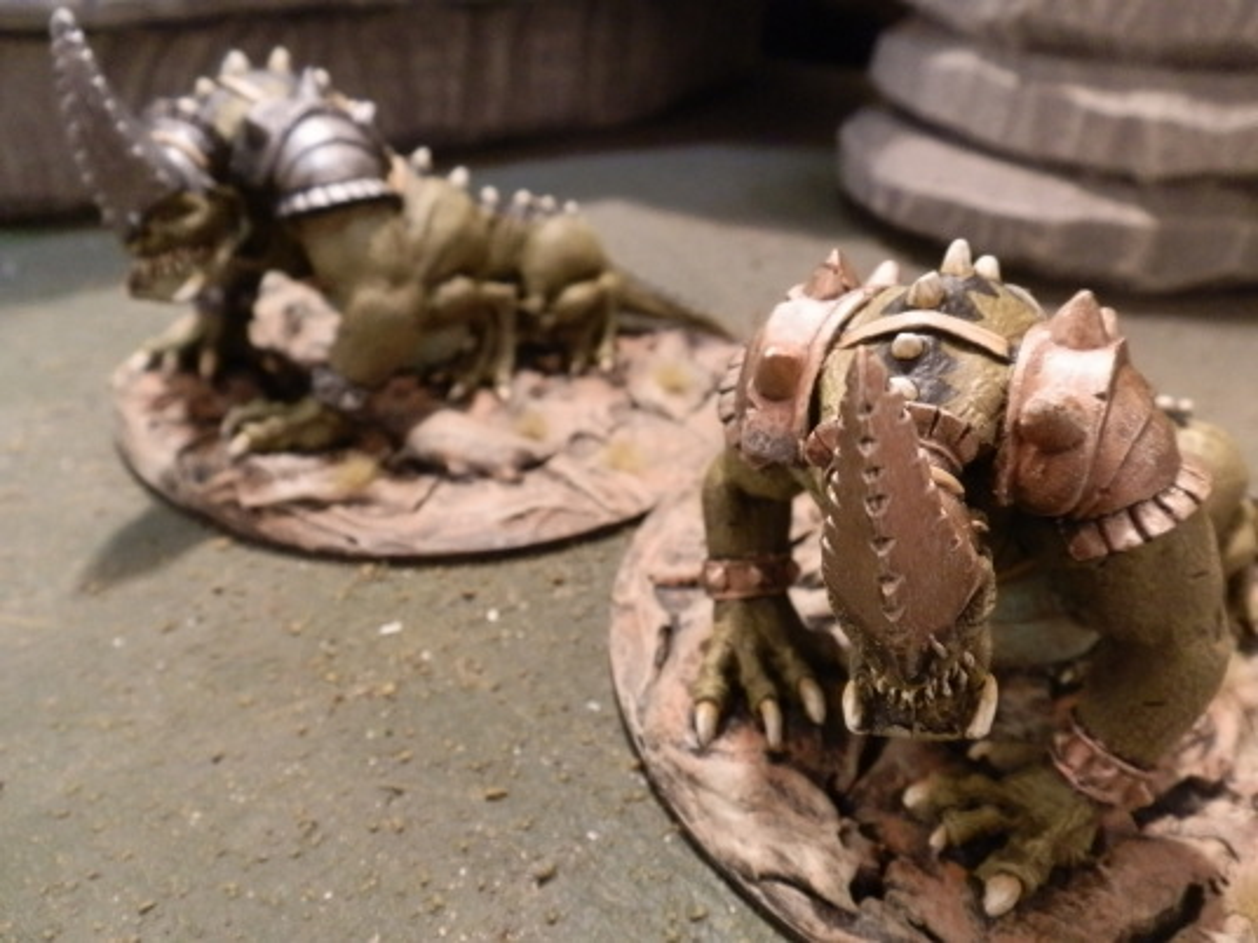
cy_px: 472
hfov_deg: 63.4
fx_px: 1018
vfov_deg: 49.7
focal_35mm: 28
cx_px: 629
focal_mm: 5
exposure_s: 1/80
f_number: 3.1
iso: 400
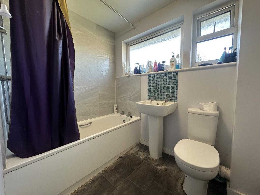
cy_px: 98
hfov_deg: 102.1
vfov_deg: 85.7
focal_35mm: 14
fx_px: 105
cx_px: 130
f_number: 2.2
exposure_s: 1/100
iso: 125
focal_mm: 2.22
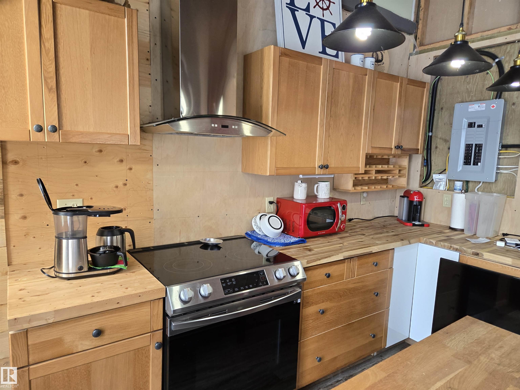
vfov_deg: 58.9
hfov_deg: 73.9
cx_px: 260
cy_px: 195
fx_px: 346
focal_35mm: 23
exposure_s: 1/120
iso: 160
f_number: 1.8
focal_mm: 5.4
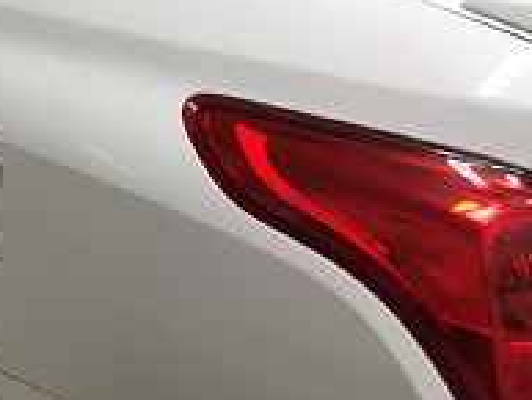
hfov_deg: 25.5
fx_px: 1061
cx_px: -91
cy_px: 23
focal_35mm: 69
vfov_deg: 20.8
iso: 32
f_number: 2.2
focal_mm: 4.15
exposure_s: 1/30
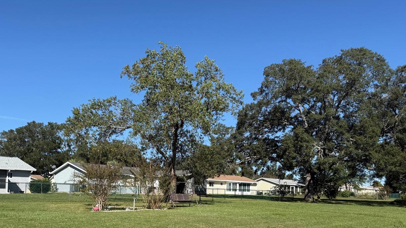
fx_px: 366
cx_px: 167
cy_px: 180
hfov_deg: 57.7
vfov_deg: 33.7
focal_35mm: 34
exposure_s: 1/4167
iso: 80
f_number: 1.78
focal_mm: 6.76
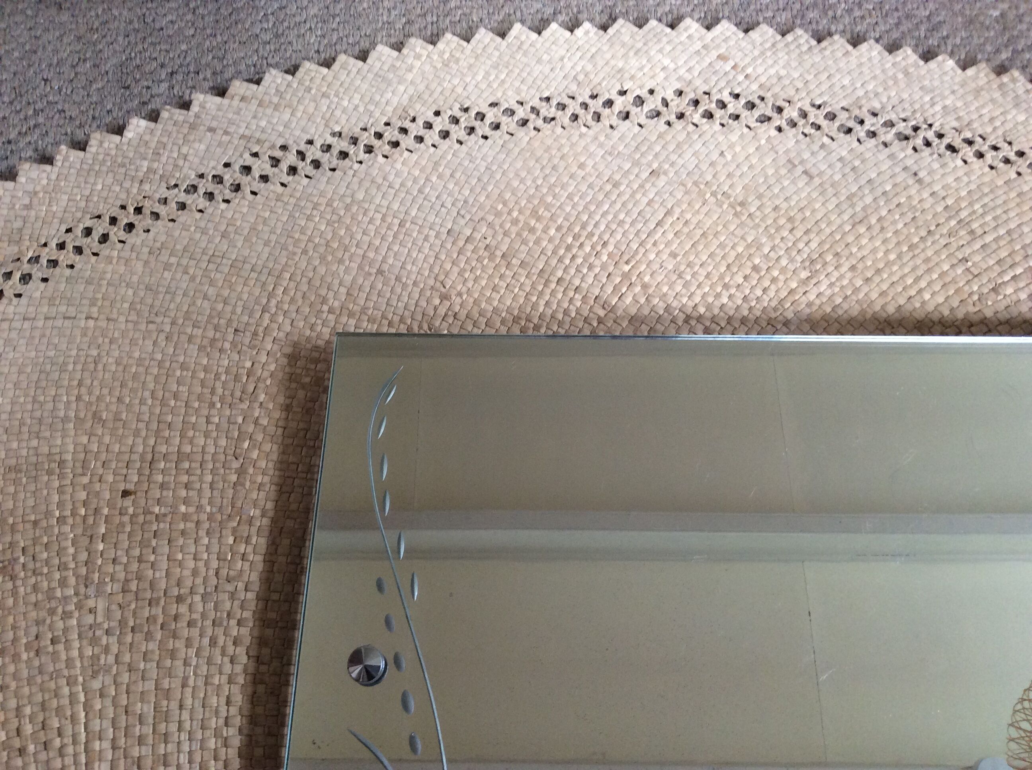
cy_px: 385
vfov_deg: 44.1
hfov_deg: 56.9
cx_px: 516
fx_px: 953
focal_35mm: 32
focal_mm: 3.3
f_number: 2.4
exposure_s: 1/25
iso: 100
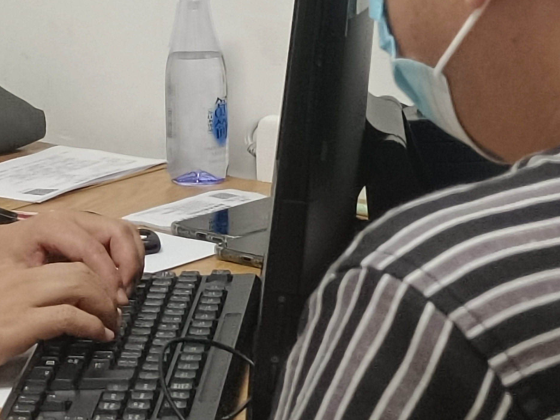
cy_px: 68
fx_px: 2314
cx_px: -7
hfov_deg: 13.6
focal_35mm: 143
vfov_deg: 10.3
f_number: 1.79
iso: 1013
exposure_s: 1/33.3
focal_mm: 4.71
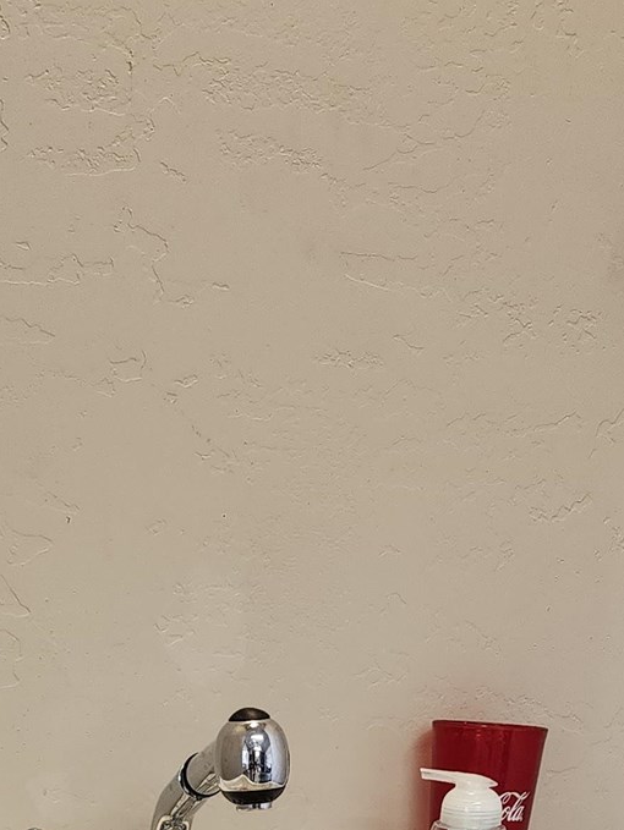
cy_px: 1054
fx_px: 1873
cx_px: 94
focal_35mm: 78
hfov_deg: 18.7
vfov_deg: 22.6
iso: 200
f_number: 1.8
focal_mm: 6.4
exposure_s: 1/120
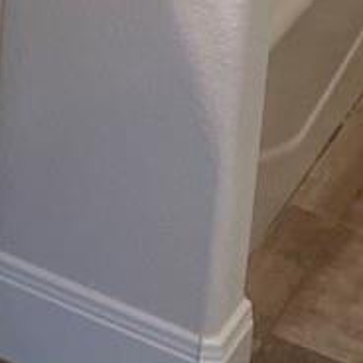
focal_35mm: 128
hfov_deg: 10.8
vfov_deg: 12.0
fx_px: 1519
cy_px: -379
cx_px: -600
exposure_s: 1/120
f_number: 1.6
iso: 100
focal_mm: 4.2
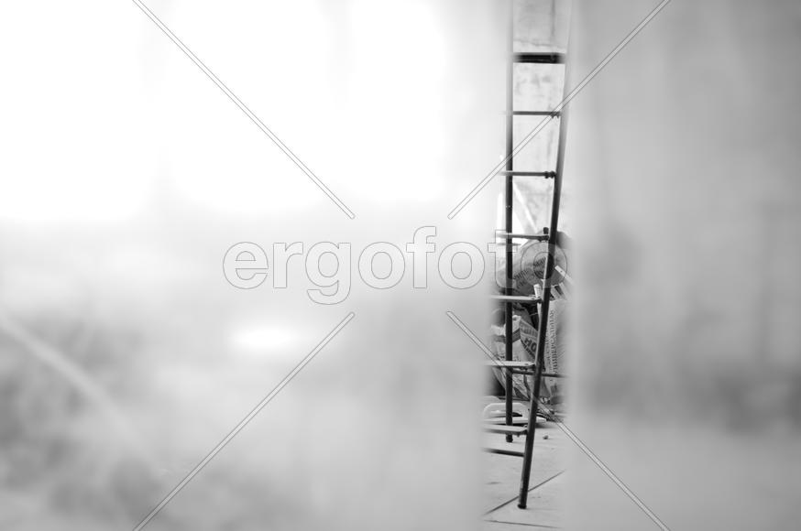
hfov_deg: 27.0
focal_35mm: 75
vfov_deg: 18.1
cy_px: 266
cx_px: 400
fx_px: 1666
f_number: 2
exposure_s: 1/100
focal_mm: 50
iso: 200
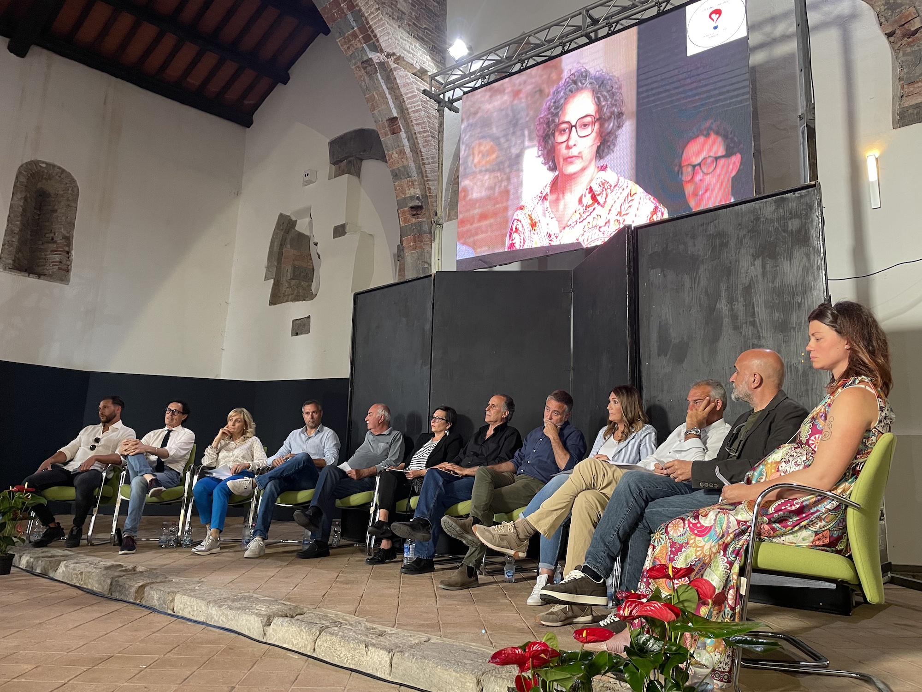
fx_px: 693
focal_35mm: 26
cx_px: 461
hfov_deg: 67.3
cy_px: 346
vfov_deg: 53.1
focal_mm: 4.2
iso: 160
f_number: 1.6
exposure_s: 1/50
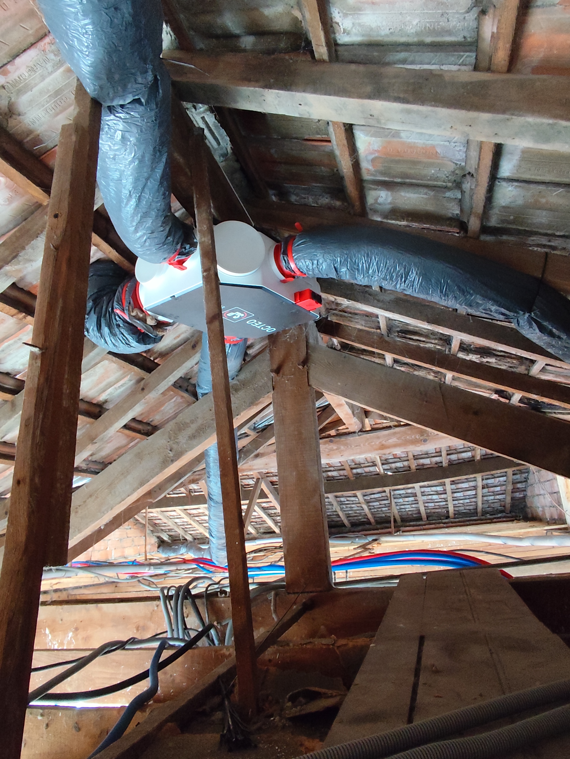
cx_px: 285
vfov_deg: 76.4
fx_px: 483
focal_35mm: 22
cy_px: 380
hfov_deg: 61.1
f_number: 2.2
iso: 640
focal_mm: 1.65
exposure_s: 1/25
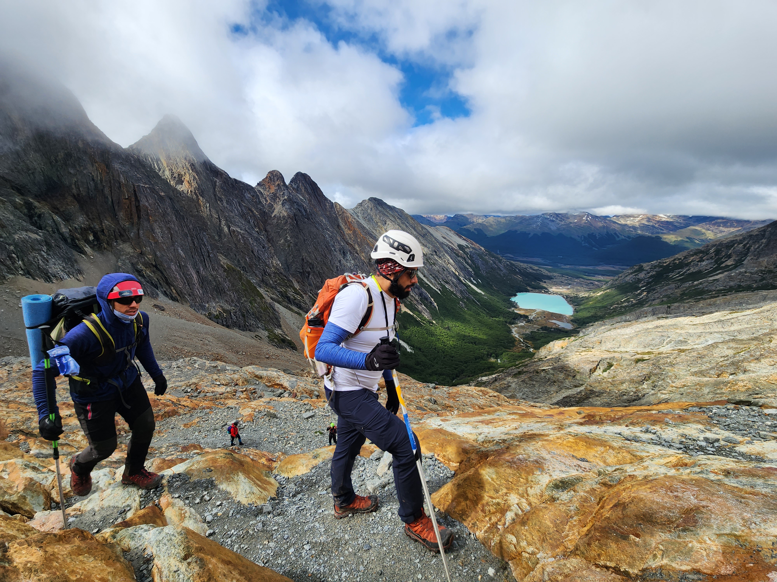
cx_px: 388
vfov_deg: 89.9
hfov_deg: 106.2
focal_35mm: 13
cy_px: 291
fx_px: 292
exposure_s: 1/2145
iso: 50
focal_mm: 2.2
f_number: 2.2
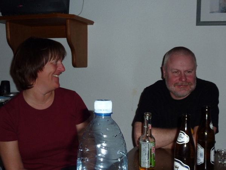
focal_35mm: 46
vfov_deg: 31.5
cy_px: 85
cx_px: 113
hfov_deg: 41.2
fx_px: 300
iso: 100
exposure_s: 1/60
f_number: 3.5
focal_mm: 5.3
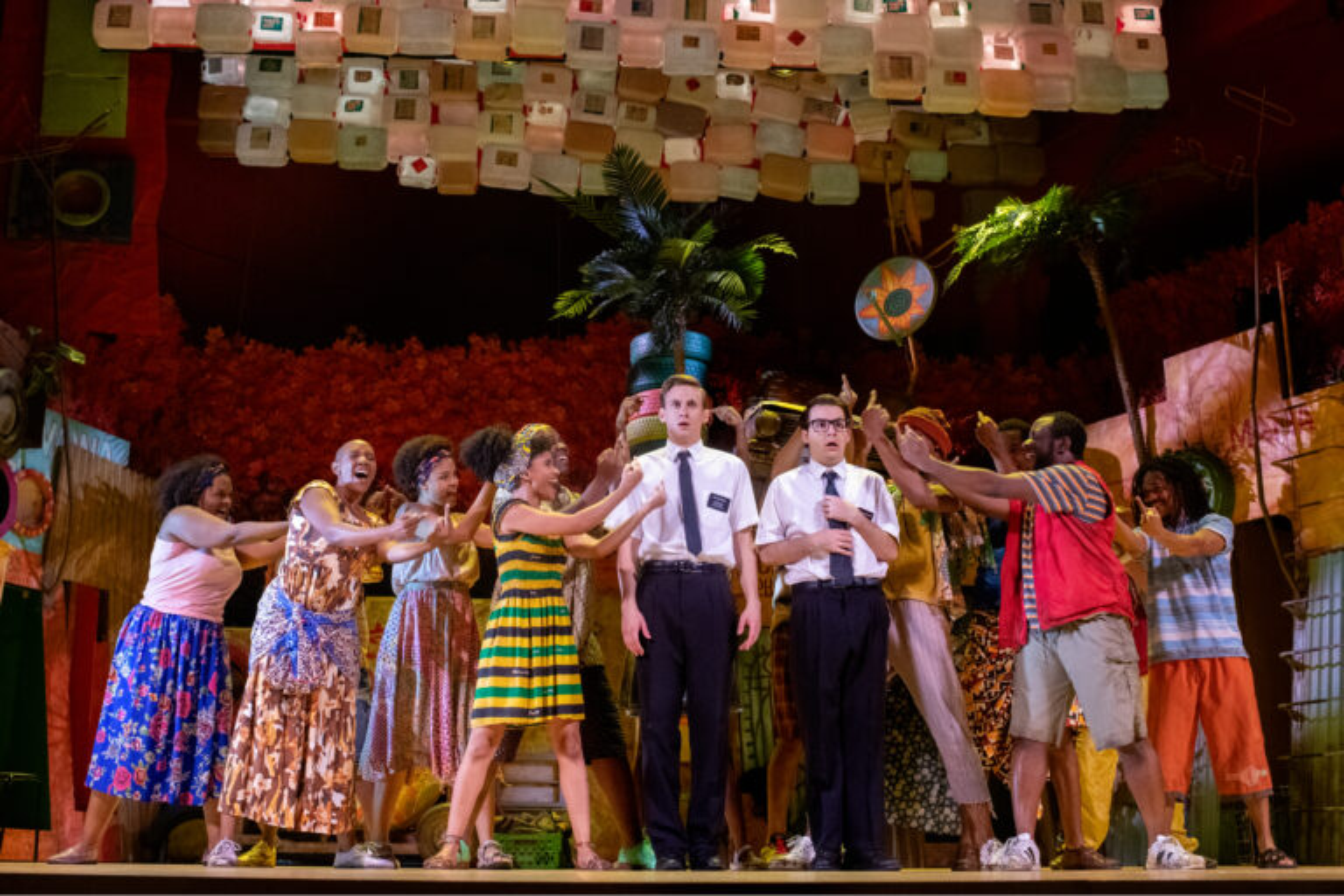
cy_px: 448
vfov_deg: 37.9
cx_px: 672
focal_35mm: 35
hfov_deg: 54.4
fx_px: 1307
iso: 3200
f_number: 5.6
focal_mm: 35
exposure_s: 1/100
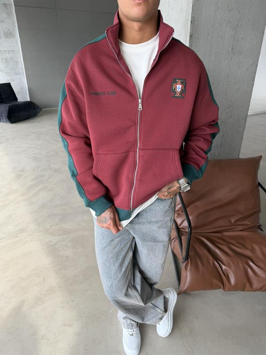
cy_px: 178
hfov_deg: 56.8
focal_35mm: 24
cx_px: 133
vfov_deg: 71.6
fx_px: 246
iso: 50
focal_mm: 6.76
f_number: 1.78
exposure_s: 1/122
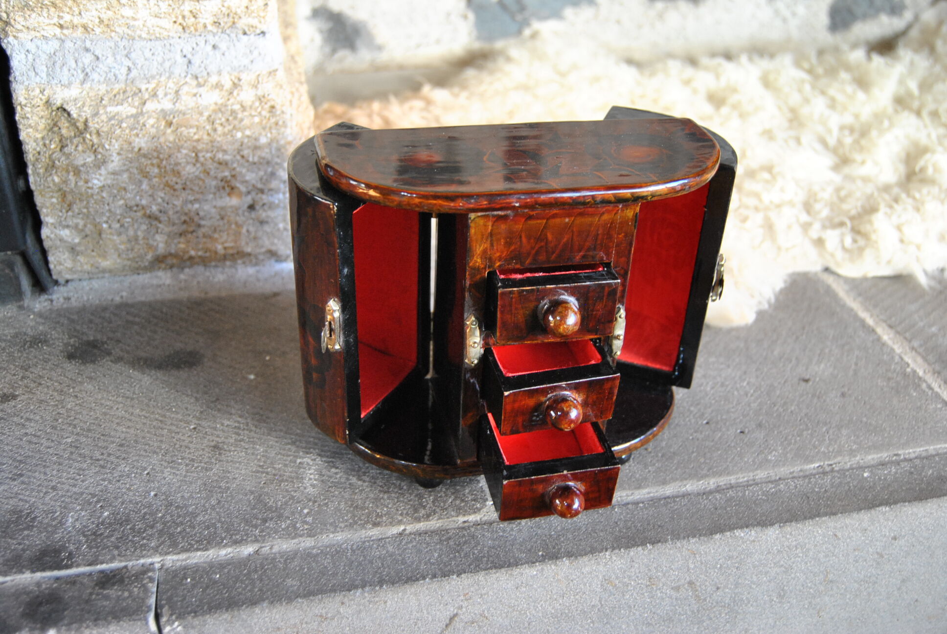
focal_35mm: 36
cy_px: 317
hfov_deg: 53.1
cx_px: 474
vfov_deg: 37.0
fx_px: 948
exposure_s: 1/30
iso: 560
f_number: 3.8
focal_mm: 24
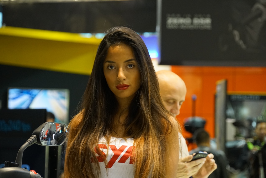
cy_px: 89
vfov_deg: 7.2
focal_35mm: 192
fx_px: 1419
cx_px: 133
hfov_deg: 10.7
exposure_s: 1/200
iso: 3200
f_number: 6.3
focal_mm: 128
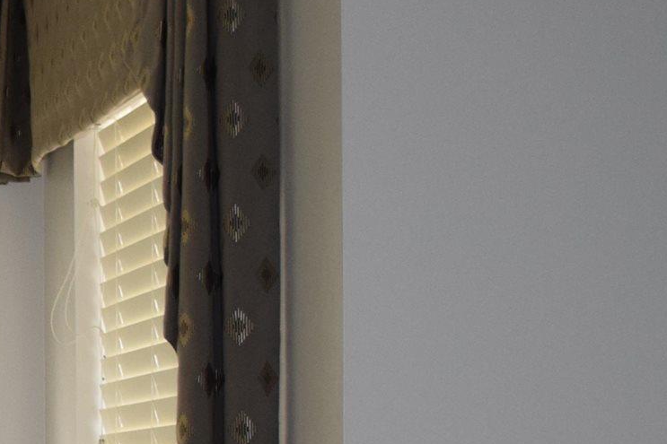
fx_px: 2872
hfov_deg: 12.4
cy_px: 649
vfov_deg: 8.7
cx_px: -438
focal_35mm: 155
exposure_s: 1/125
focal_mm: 25
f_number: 5.6
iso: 800
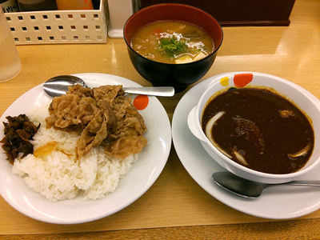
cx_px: 160
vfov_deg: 46.8
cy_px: 120
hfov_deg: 60.0
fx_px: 277
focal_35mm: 30
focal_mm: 4.06
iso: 40
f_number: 1.94
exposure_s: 1/157
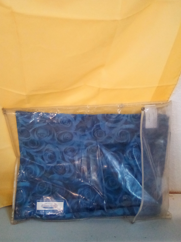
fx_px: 209
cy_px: 126
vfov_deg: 59.9
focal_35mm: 30
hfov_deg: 46.8
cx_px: 88
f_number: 2.2
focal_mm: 2.27
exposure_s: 1/25
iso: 186
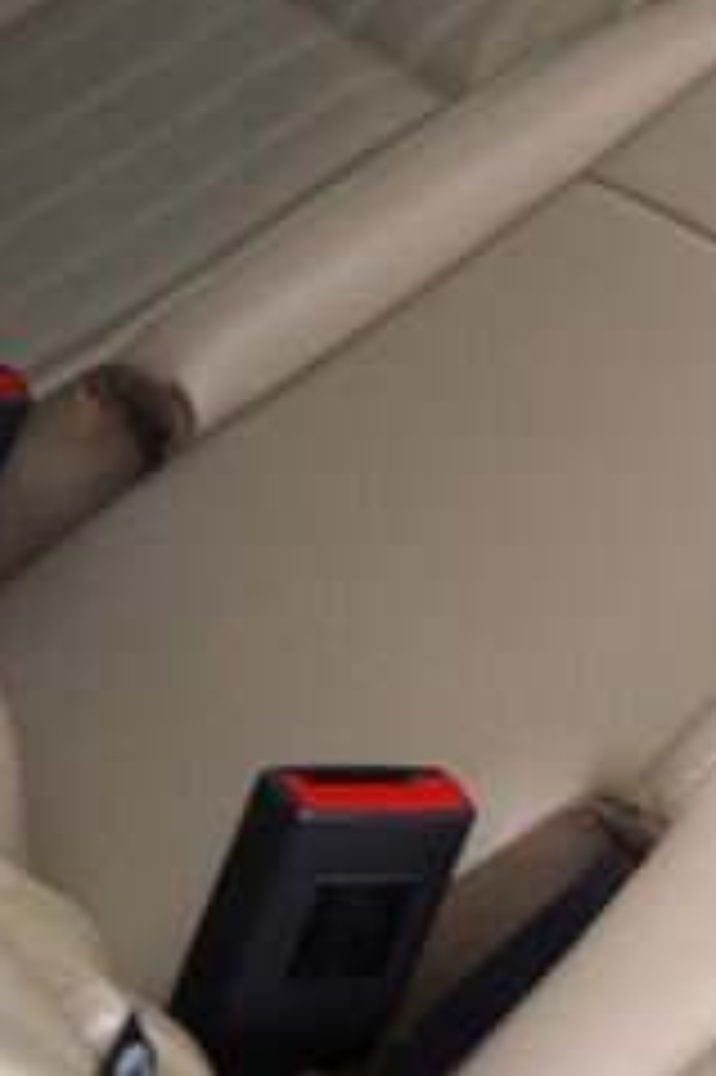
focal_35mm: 103
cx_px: 2261
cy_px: -439
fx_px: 3077
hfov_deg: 9.6
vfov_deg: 18.1
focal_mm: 24
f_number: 3.5
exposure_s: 1/50
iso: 100
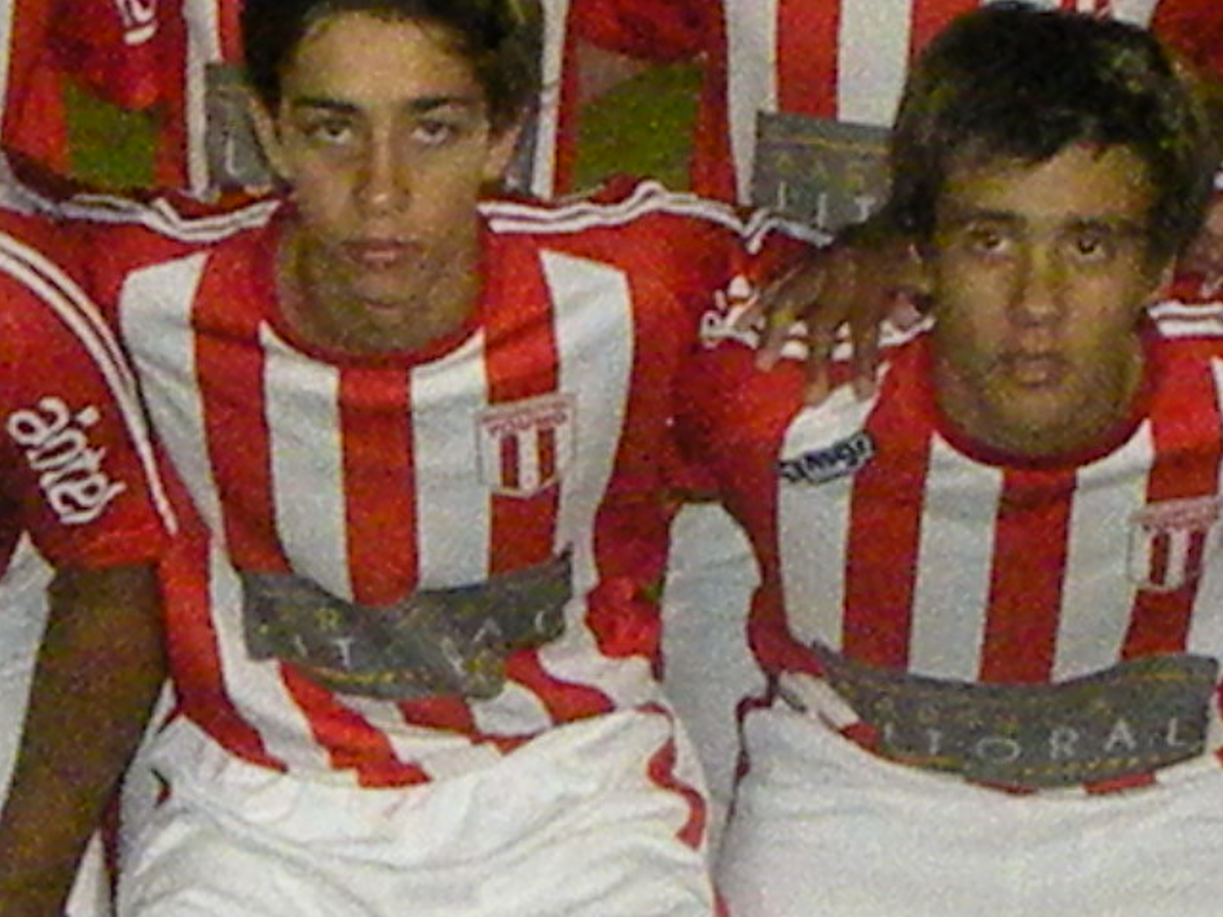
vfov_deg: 8.0
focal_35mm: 186
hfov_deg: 10.6
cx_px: 314
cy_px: 626
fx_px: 6570
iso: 3200
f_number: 5.6
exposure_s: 1/100
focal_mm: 10.3
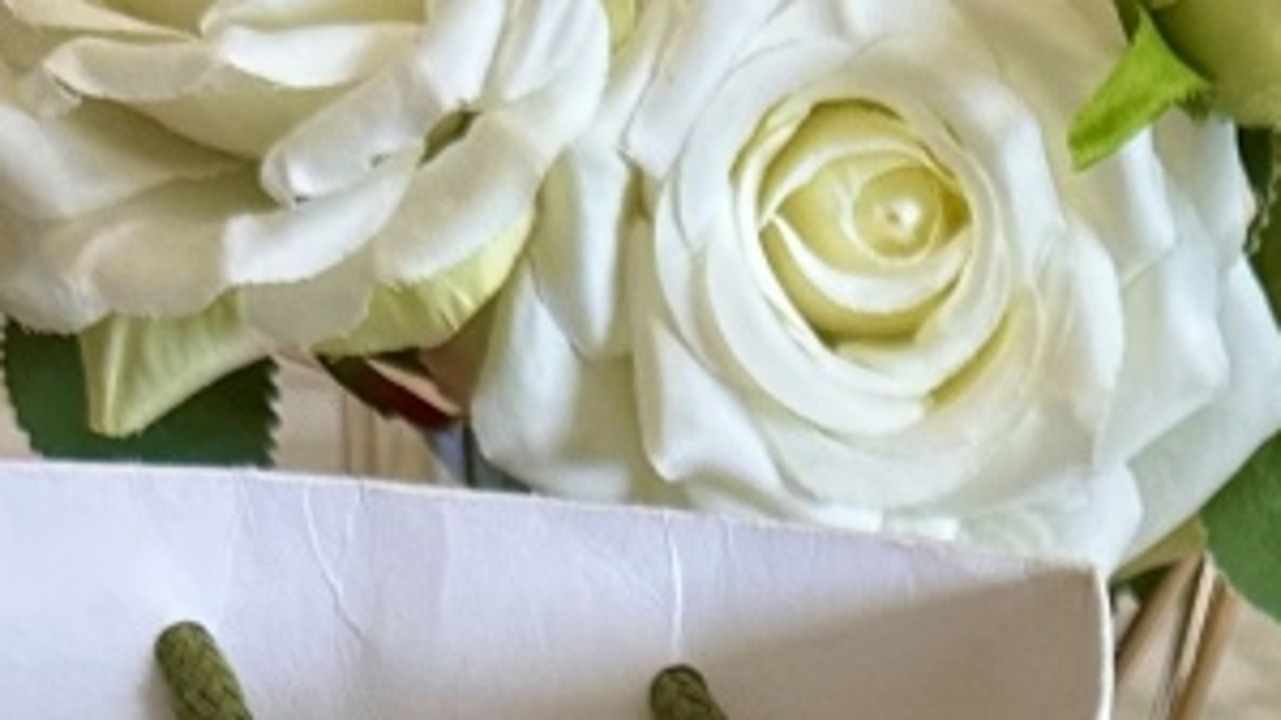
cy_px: 2057
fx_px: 4279
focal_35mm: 126
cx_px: 1217
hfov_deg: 16.7
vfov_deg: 8.3
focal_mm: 6.86
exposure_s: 1/100
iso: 80
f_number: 1.78
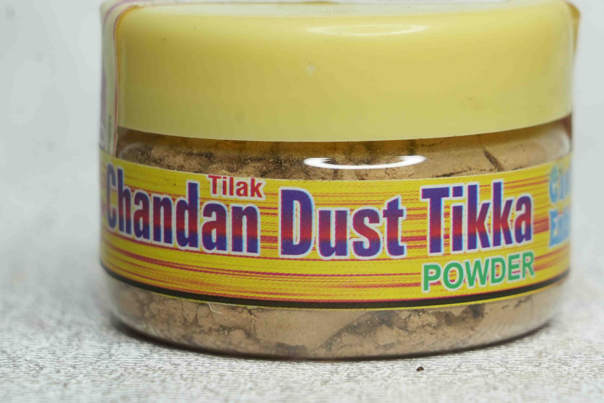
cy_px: 86
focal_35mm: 189
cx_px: 368
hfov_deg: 10.9
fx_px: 3171
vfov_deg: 7.3
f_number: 9
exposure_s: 1/125
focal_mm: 105
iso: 1000
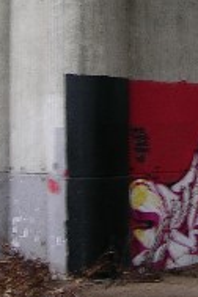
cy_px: -73
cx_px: 159
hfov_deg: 12.1
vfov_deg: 17.2
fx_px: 932
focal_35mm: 113
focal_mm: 8.9
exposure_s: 1/19
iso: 50
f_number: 2.8
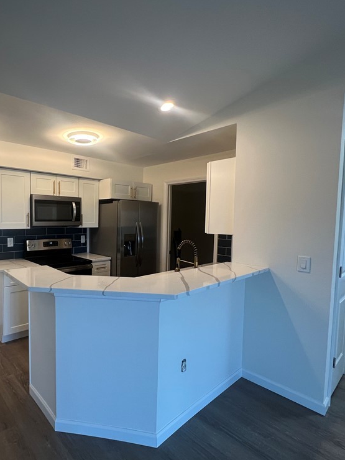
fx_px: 239
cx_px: 102
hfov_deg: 68.5
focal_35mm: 18
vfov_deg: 87.7
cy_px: 233
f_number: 1.8
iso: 160
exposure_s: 1/120
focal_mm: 1.57
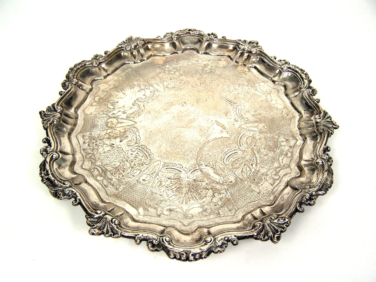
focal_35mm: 38
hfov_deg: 49.0
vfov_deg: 37.7
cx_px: 188
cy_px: 141
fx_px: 413
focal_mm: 6.3
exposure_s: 1/90
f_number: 2.8
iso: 80
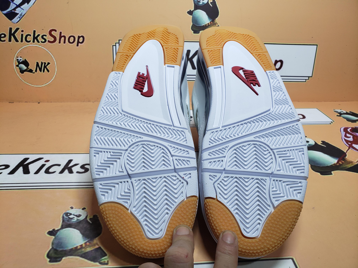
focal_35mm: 26
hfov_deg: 67.3
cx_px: 179
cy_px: 134
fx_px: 269
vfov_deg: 53.1
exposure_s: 1/338
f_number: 2.4
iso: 50
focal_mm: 4.3
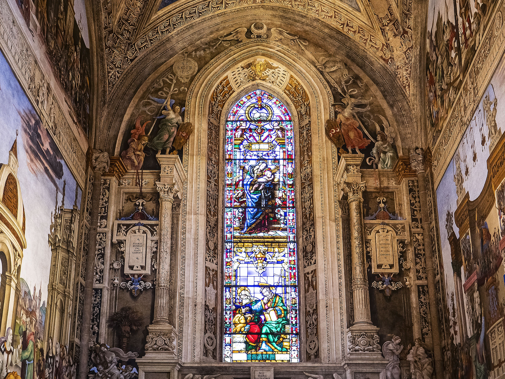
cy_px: 190
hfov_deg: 71.6
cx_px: 252
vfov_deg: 56.8
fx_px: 350
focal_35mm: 24
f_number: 2.8
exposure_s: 1/25
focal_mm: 12
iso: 800
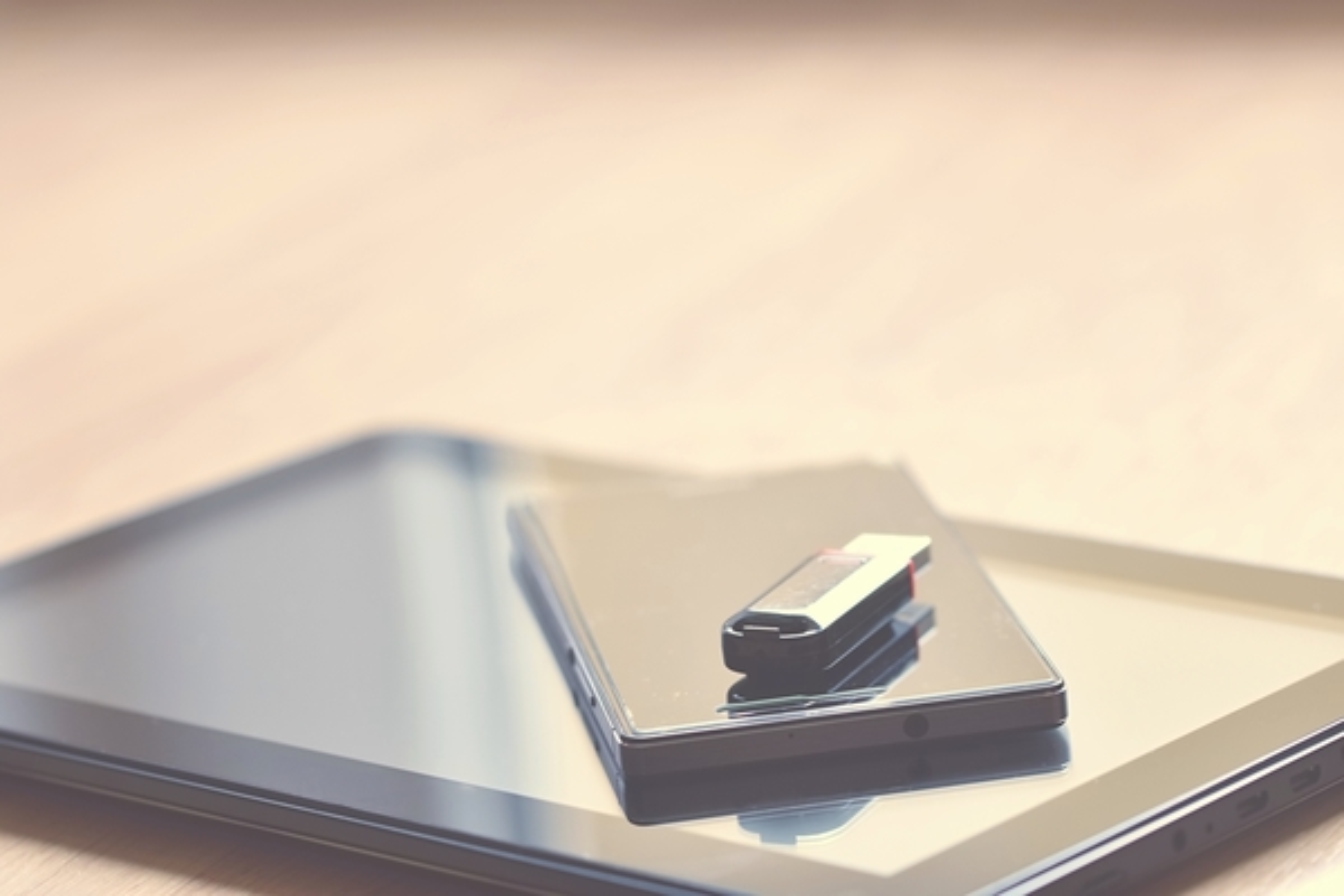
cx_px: 672
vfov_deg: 10.2
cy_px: 448
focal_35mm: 135
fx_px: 5040
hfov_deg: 15.2
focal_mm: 90
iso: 250
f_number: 4
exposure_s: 1/40
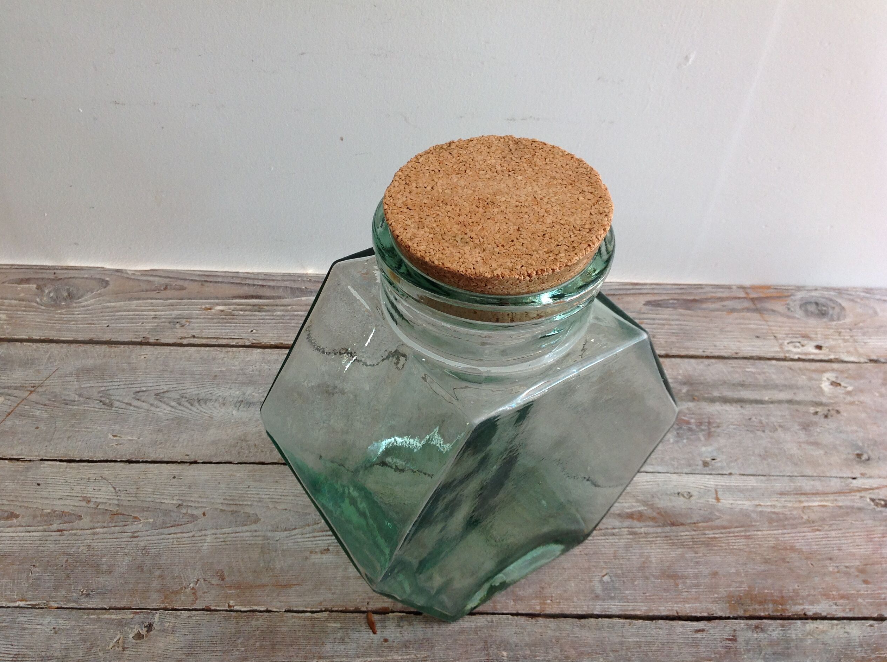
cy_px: 323
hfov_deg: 51.4
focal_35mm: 36
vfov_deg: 39.6
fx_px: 921
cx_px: 438
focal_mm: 4.28
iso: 64
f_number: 2.4
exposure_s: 1/30
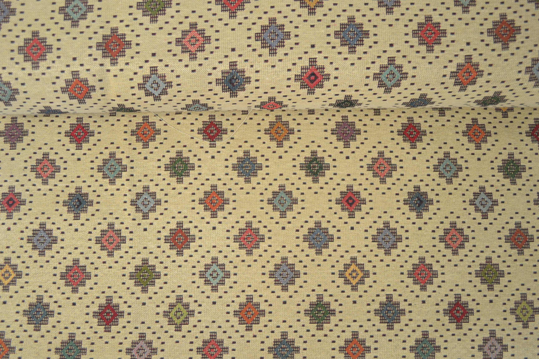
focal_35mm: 33
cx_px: 270
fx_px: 494
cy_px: 180
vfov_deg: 40.0
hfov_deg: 57.2
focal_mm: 22
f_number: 3.8
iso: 100
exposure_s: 1/50
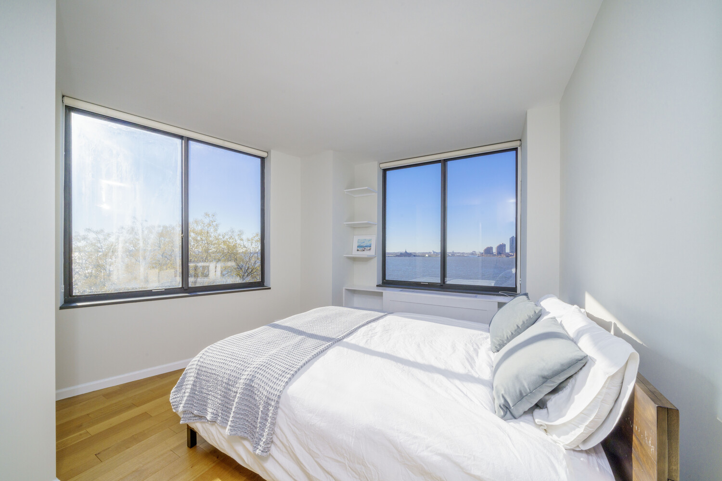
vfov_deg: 90.0
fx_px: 241
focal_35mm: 12
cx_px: 361
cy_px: 240
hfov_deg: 112.6
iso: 400
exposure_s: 1/200
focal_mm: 12
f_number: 16
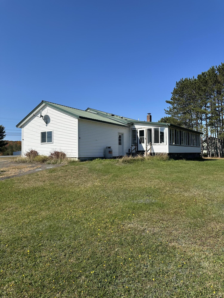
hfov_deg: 56.8
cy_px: 149
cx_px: 112
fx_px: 207
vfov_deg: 71.6
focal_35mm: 24
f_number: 1.78
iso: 80
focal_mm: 6.86
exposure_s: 1/4016
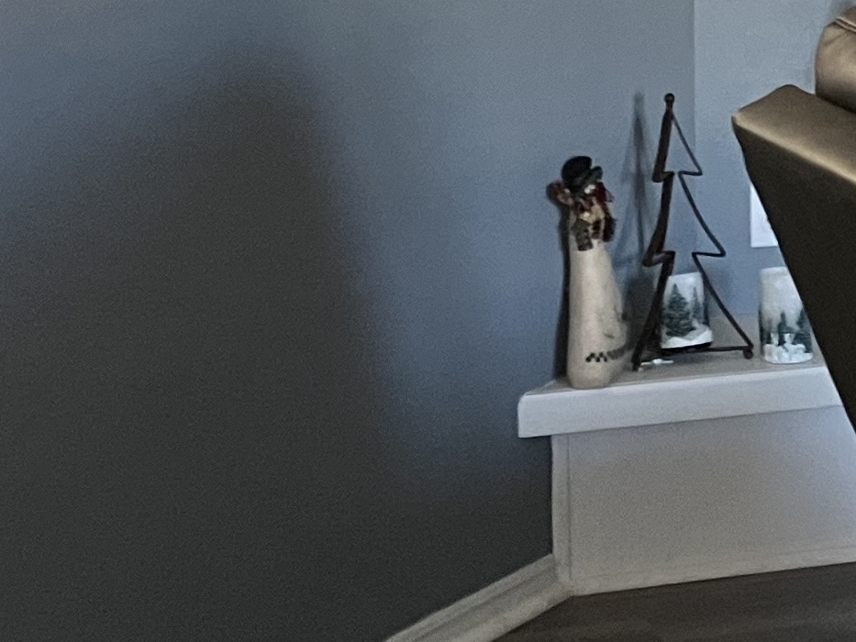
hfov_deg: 16.1
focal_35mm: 121
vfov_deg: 11.7
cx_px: 784
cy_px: -328
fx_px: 2993
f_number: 1.8
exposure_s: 1/60
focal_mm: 3.99
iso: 320
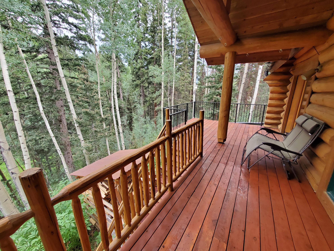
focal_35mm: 13
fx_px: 125
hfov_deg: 106.2
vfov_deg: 89.9
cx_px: 167
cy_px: 126
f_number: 2.2
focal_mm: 1.8
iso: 100
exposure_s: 1/50
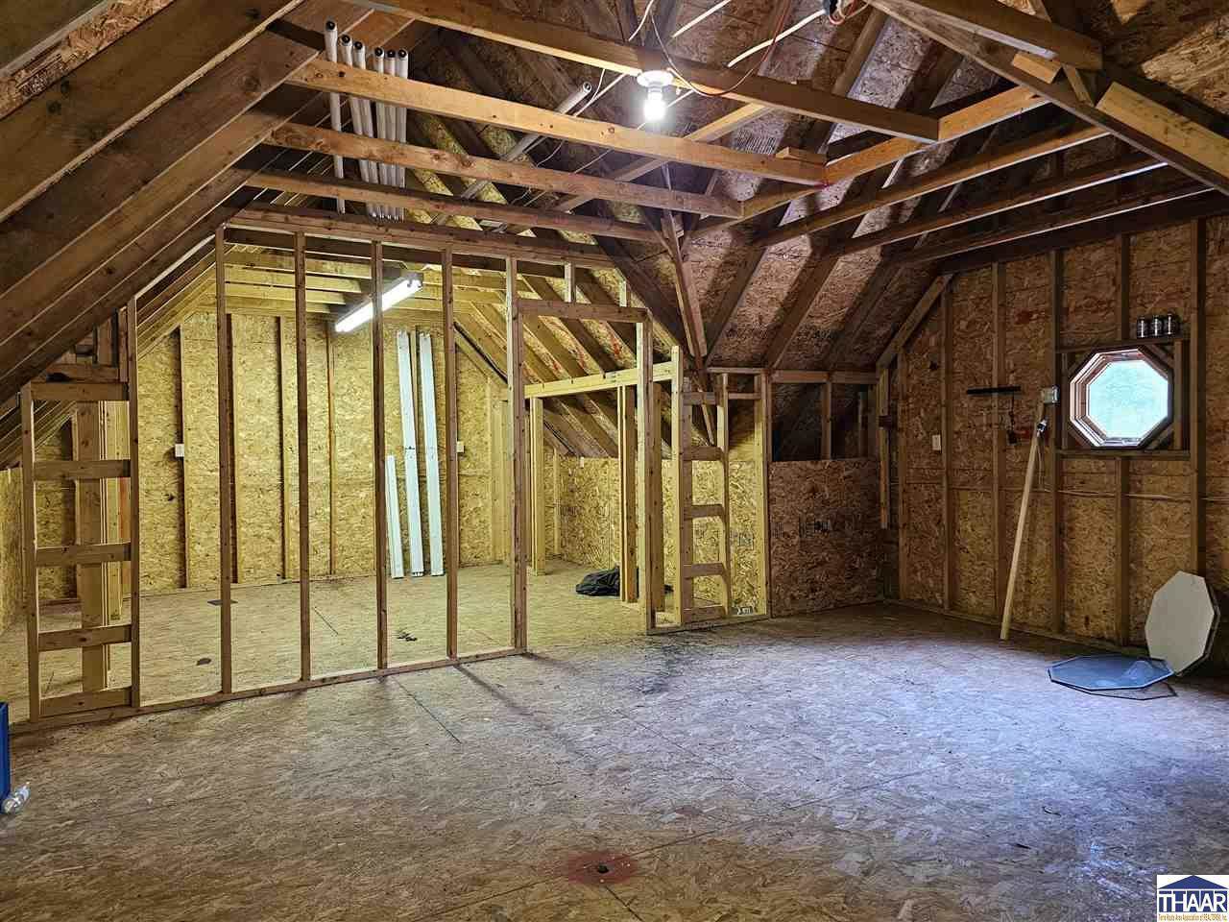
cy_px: 461
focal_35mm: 23
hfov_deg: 73.9
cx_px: 614
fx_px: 817
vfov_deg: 58.9
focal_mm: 6.3
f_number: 1.7
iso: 640
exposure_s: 1/60
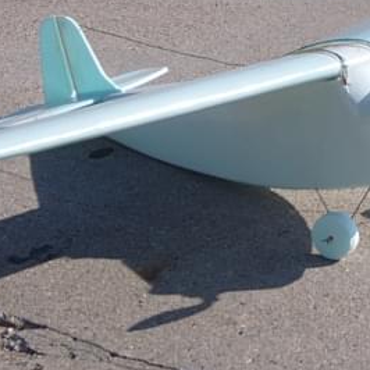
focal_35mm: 223
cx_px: 327
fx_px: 2697
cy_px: 138
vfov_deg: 7.8
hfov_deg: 7.8
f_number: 13.1
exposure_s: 1/90
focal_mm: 22.2
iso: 80
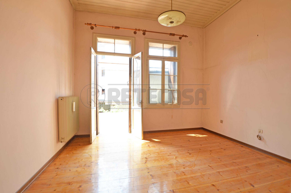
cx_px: 146
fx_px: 121
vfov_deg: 77.1
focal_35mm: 15
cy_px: 96
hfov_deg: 100.5
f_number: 8
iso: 100
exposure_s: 1/15
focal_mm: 10
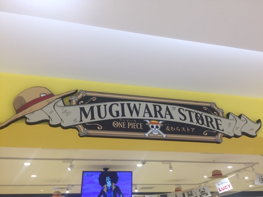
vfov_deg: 48.2
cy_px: 98
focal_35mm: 29
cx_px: 132
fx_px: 220
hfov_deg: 61.7
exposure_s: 1/120
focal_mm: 4.15
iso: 40
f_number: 2.2
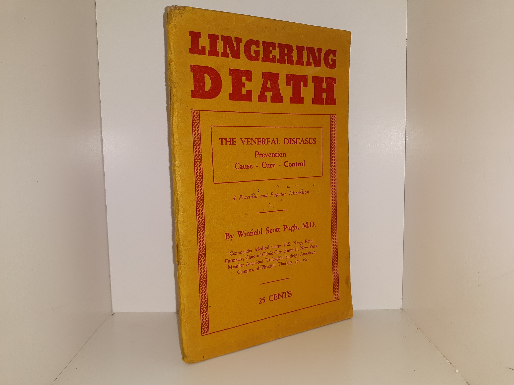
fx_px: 416
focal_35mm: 28
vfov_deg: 49.7
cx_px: 257
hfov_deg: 63.4
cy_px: 192
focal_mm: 3.7
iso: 40
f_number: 1.7
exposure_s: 1/189
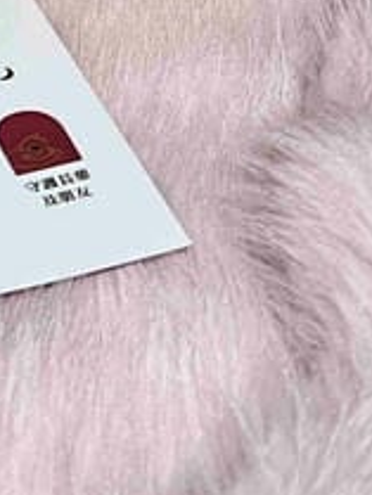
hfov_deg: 9.0
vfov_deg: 11.7
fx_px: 2133
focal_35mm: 149
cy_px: -545
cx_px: -498
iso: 80
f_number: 1.5
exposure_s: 1/60
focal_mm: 5.7
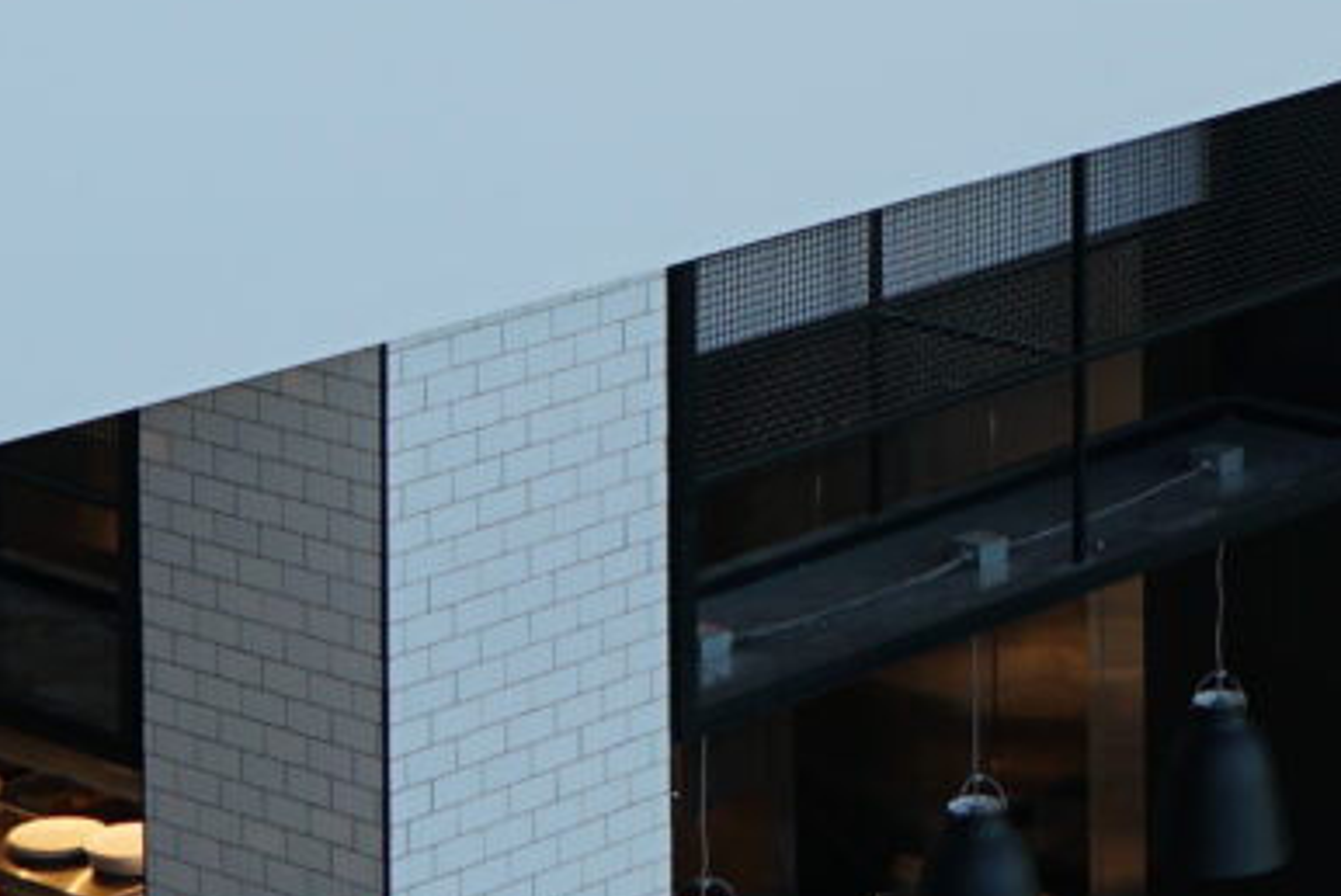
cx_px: 1855
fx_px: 5927
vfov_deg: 8.0
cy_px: -1226
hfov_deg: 12.4
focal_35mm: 159
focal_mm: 24
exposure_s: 1/160
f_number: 4
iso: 160
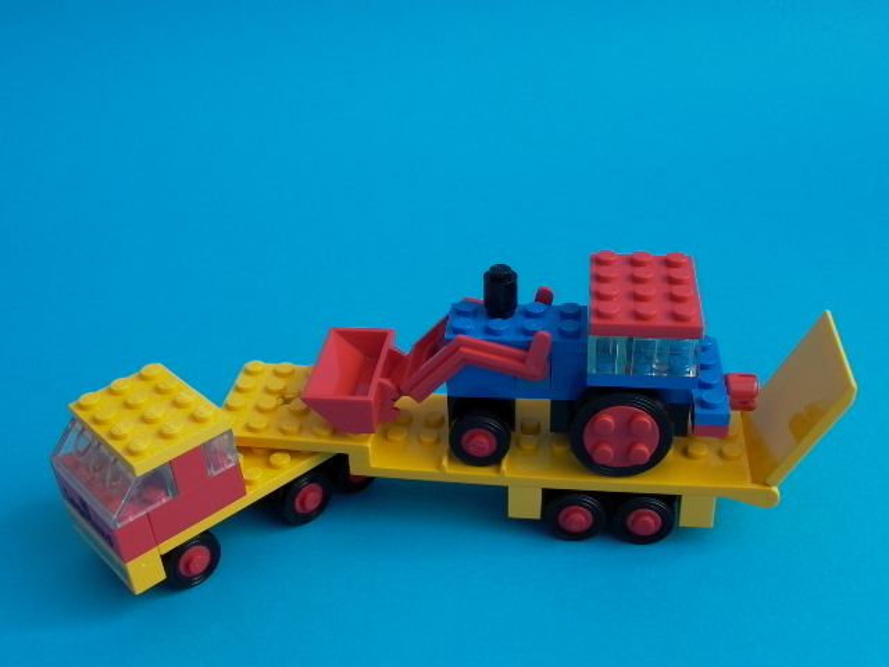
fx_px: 976
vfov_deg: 37.7
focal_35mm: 38
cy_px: 334
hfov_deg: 49.0
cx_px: 444
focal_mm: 8.19
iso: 100
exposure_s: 1/489
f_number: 4.2
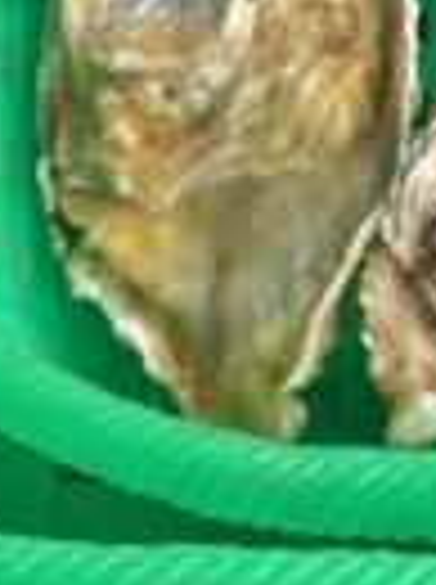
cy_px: 742
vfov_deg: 12.7
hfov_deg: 9.3
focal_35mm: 151
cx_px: 820
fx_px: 2544
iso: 50
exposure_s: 1/121
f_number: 1.8
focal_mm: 3.99
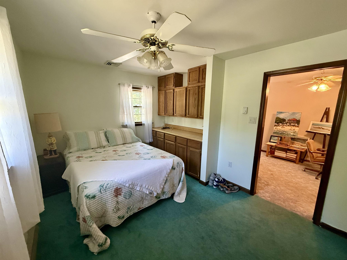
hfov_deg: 102.1
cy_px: 130
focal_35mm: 14
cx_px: 174
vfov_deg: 85.7
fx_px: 140
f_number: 2.2
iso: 500
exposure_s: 1/60
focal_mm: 2.22
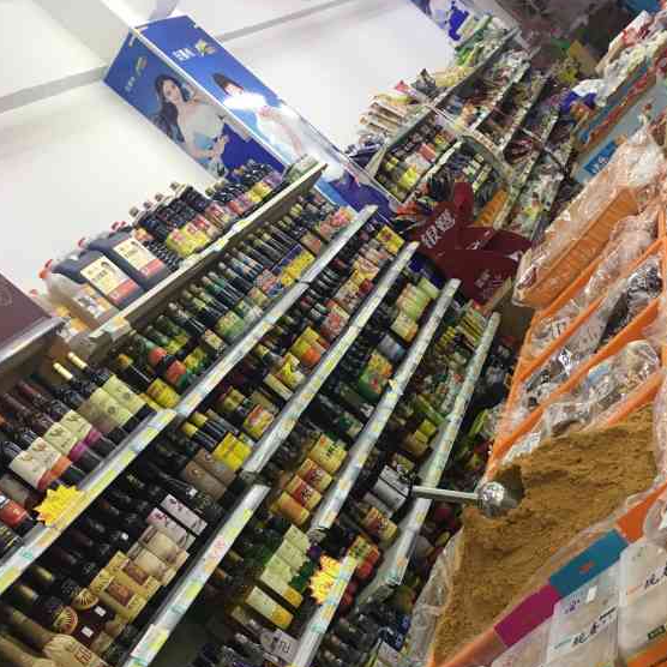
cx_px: 337
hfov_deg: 39.2
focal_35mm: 43
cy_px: 492
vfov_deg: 38.3
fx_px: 937
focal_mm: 4.15
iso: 50
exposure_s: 1/17
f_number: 2.2
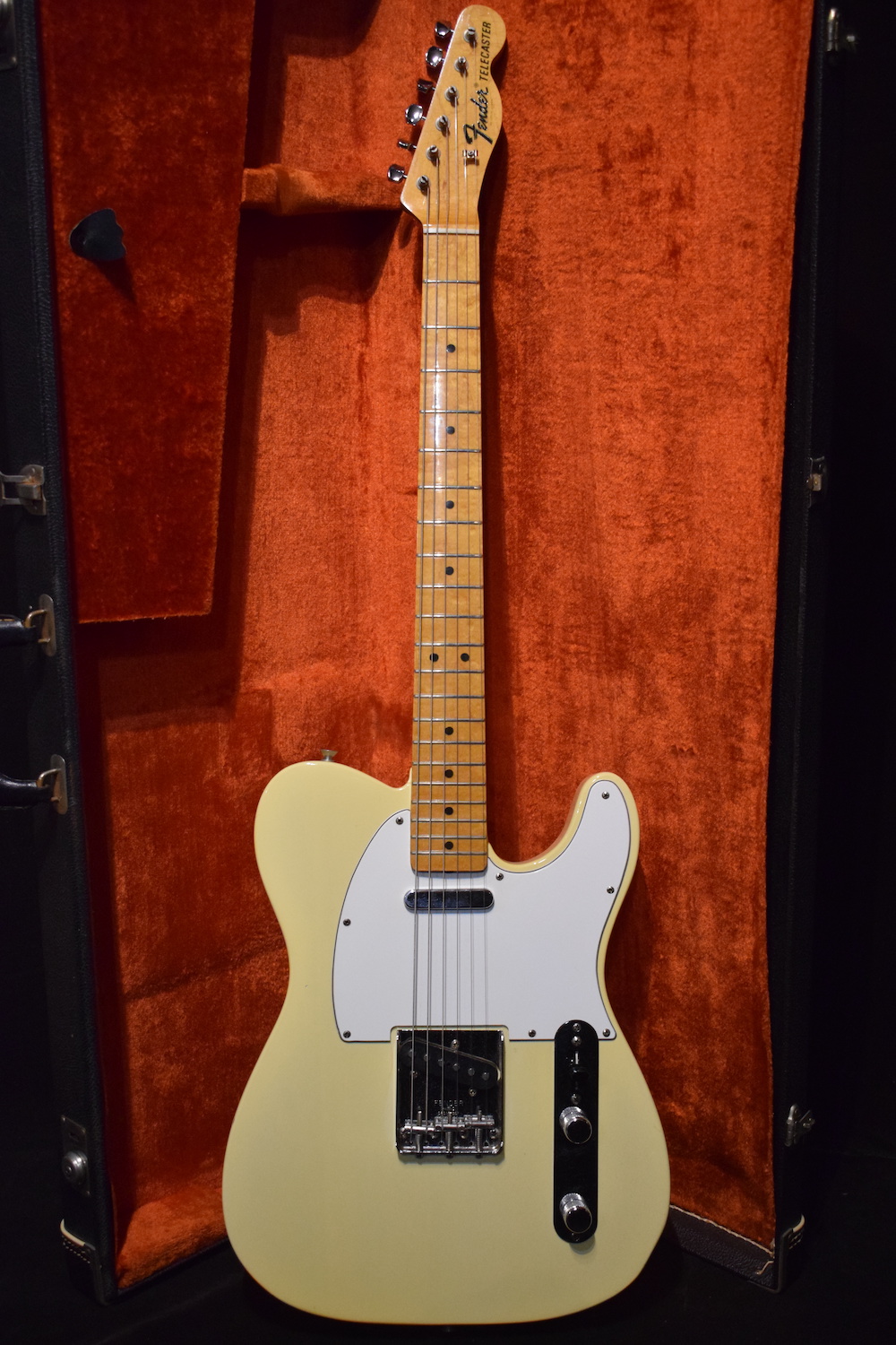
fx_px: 1624
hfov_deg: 30.8
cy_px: 672
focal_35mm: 44
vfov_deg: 45.0
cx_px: 448
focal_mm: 29
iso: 2800
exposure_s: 1/60
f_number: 4.2
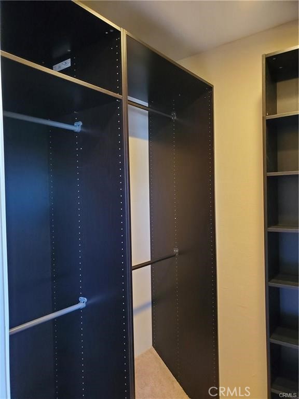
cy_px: 200
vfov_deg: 67.3
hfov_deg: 53.1
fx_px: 299
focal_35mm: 26
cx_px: 150
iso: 500
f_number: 2.4
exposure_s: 1/39
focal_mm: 4.3
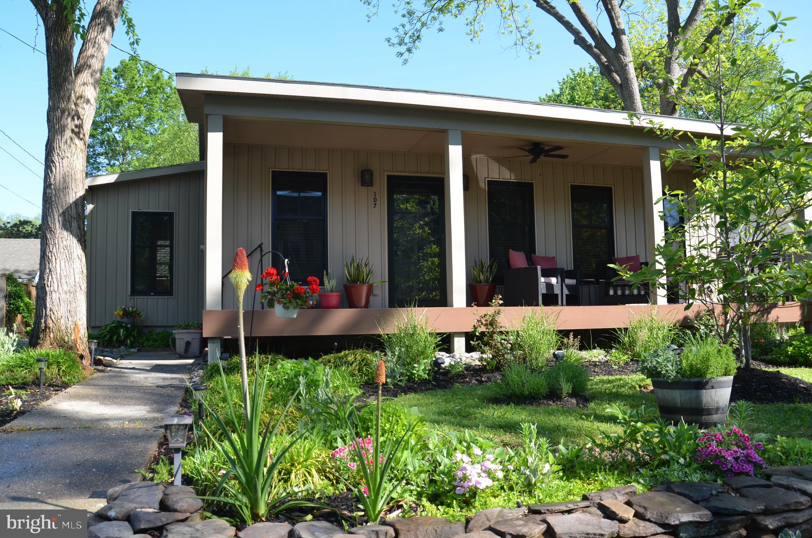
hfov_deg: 67.5
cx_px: 406
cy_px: 269
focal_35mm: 27
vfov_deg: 47.7
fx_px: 608
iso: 200
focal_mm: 18
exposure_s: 1/200
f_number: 7.1
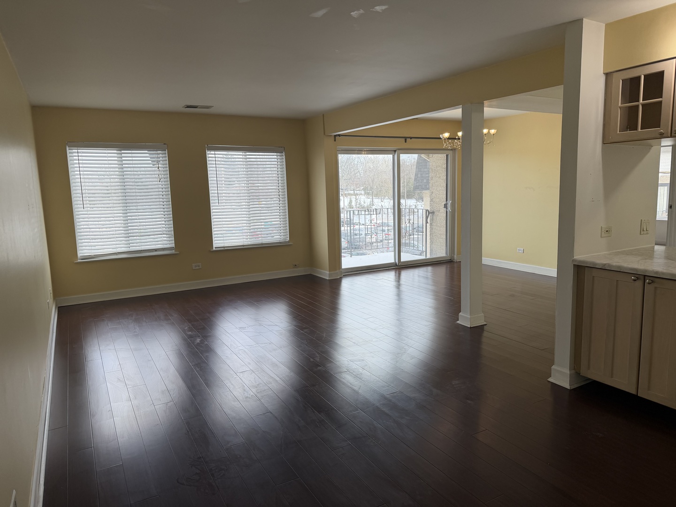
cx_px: 338
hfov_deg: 71.6
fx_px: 469
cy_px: 254
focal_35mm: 24
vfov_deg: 56.8
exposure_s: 1/247
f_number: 1.78
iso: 80
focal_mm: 6.76
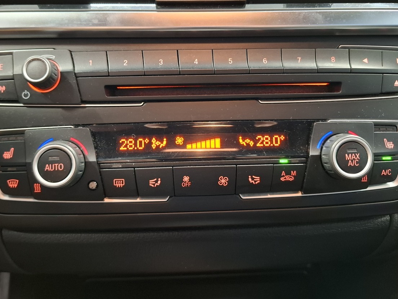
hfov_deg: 59.9
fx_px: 345
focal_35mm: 30
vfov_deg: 46.4
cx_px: 190
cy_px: 113
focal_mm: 5.54
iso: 640
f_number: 1.8
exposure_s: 1/25
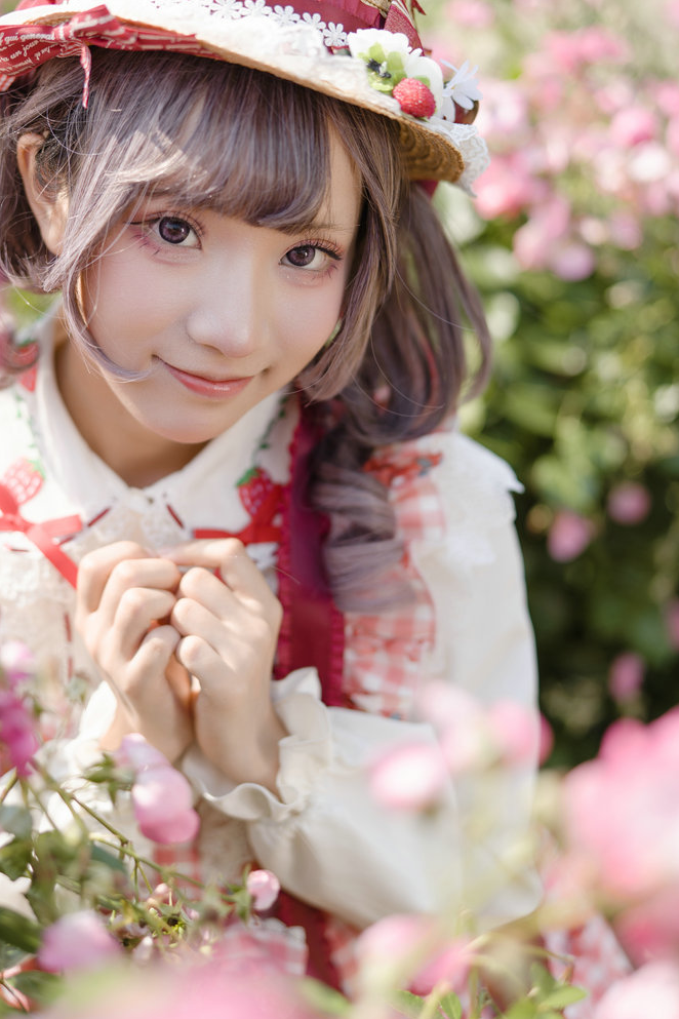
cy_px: 421
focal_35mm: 68
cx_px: 239
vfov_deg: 29.6
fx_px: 1924
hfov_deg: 20.0
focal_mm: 50
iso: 100
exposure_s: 1/3205
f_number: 1.6
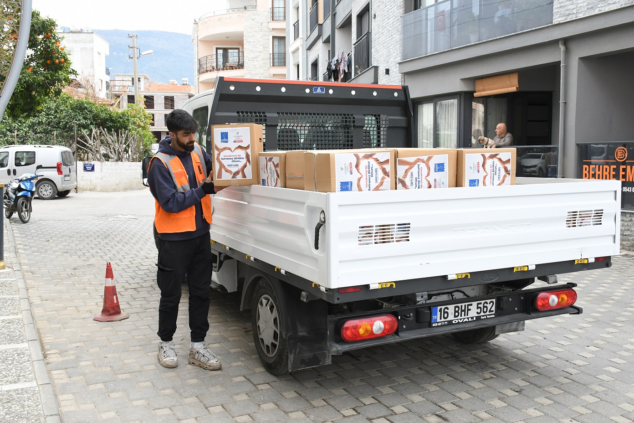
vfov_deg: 38.9
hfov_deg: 55.8
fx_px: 599
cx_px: 317
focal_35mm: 34
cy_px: 212
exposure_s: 1/640
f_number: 7.1
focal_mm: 23
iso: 1000
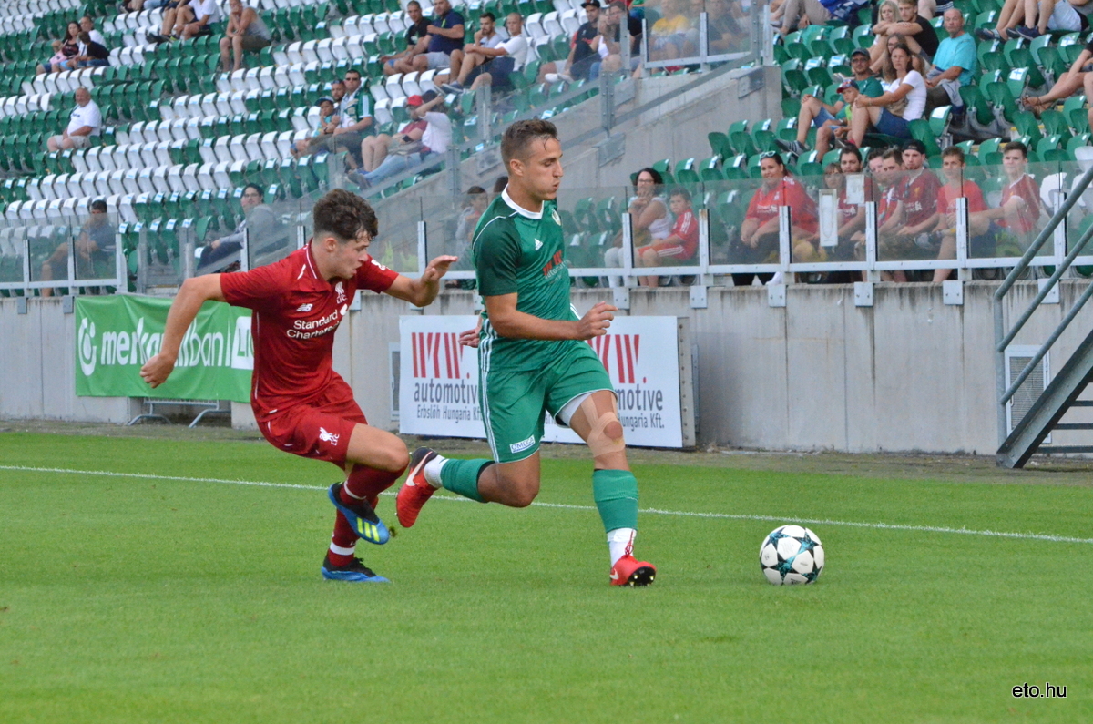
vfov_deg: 6.8
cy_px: 362
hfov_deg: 10.2
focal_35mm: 202
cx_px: 546
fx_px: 6136
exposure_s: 1/2000
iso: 6400
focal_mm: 135
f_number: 9
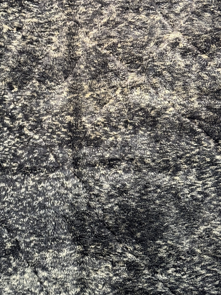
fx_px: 630
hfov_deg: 19.8
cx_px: 62
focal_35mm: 74
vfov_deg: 26.3
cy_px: 125
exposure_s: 1/33
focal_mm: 6.76
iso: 250
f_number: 1.78
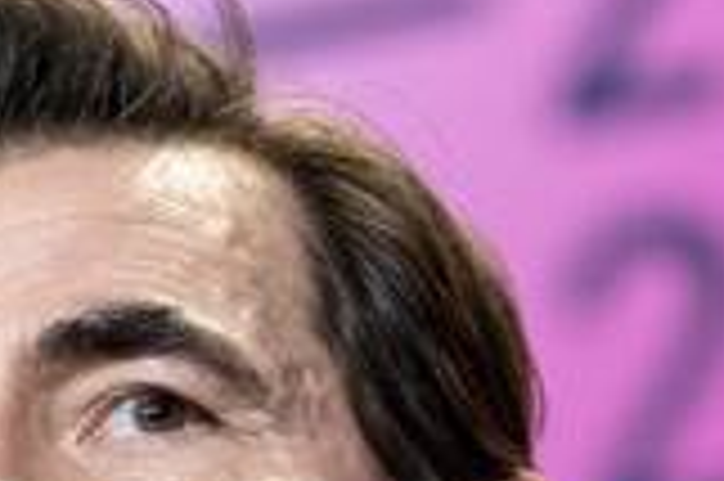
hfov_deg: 4.0
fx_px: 10447
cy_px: 575
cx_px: 479
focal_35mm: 520
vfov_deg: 2.6
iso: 2000
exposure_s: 1/320
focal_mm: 124.3
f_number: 2.8
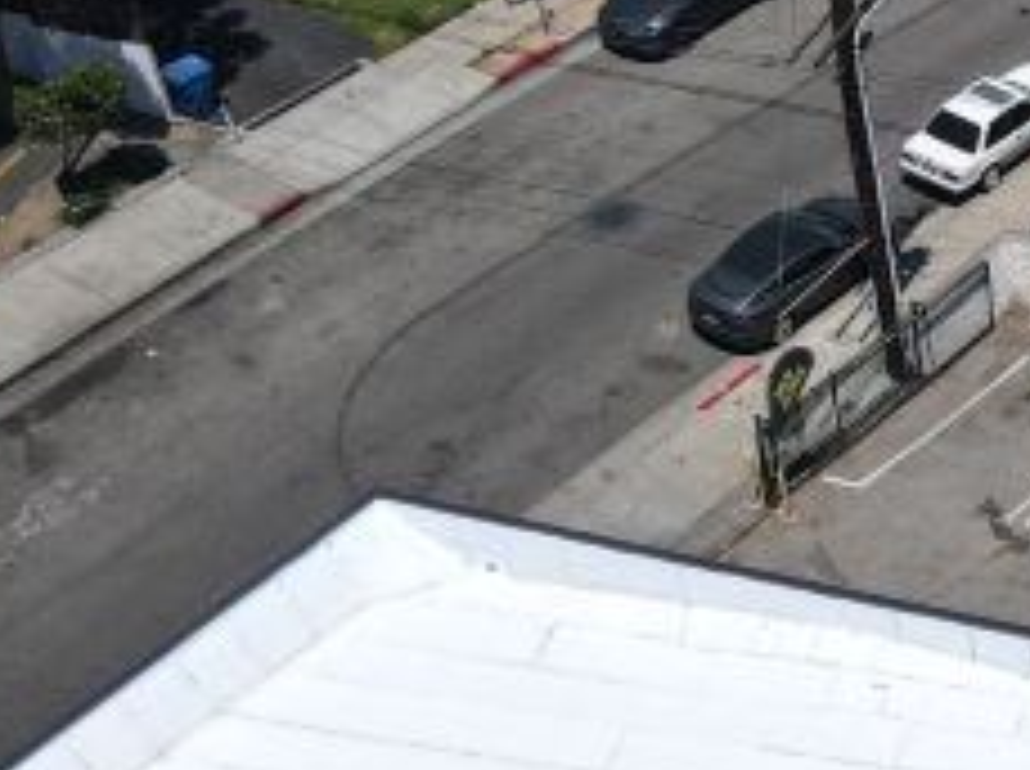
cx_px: 1309
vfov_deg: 17.3
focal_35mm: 84
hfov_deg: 21.3
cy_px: 666
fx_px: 2495
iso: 100
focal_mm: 4.5
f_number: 2.8
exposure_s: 1/2000
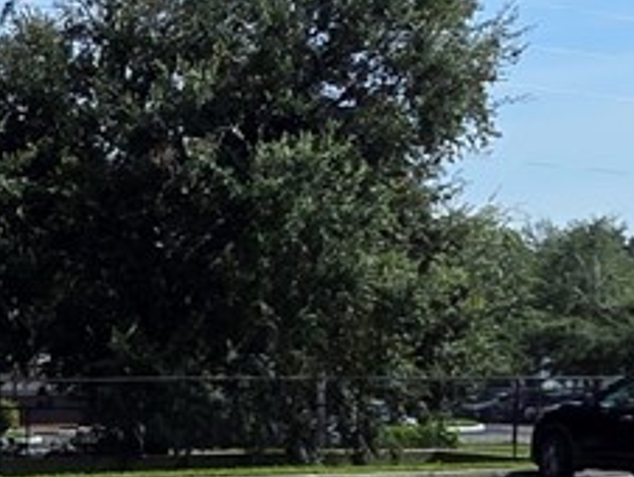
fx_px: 1687
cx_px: 56
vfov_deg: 14.2
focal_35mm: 92
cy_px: 867
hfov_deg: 20.8
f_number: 1.9
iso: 40
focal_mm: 2.2
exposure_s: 1/2843
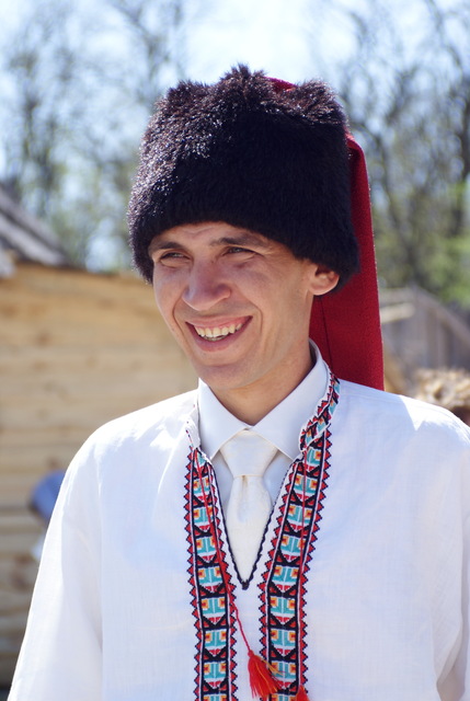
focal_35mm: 128
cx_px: 235
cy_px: 350
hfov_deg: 10.8
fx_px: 2487
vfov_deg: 16.0
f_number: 5.6
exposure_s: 1/250
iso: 100
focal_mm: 85
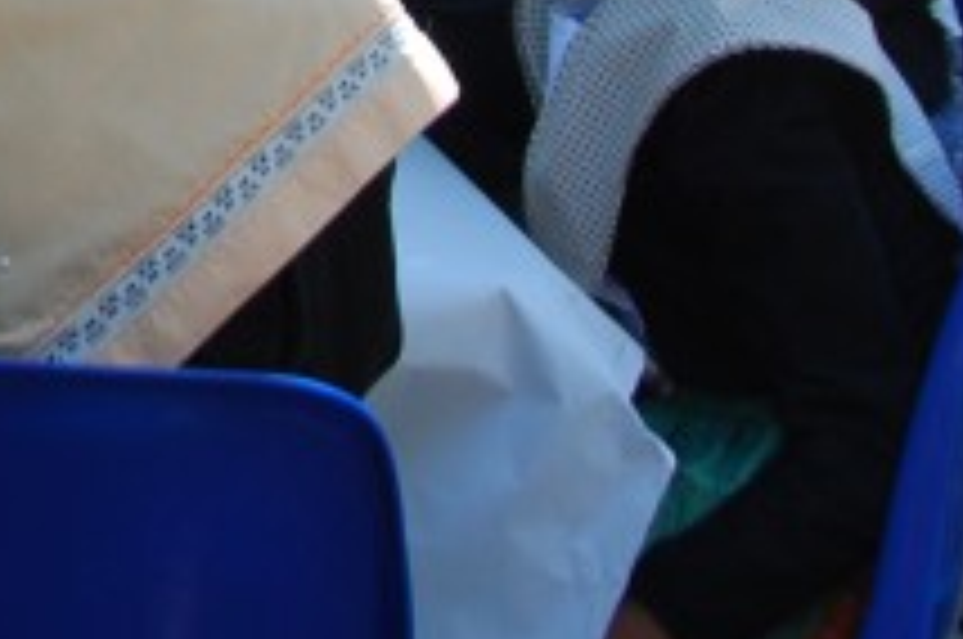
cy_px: -639
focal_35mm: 176
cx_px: -502
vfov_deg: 7.5
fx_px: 4701
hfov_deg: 11.2
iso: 160
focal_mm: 28
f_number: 5.6
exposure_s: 1/125
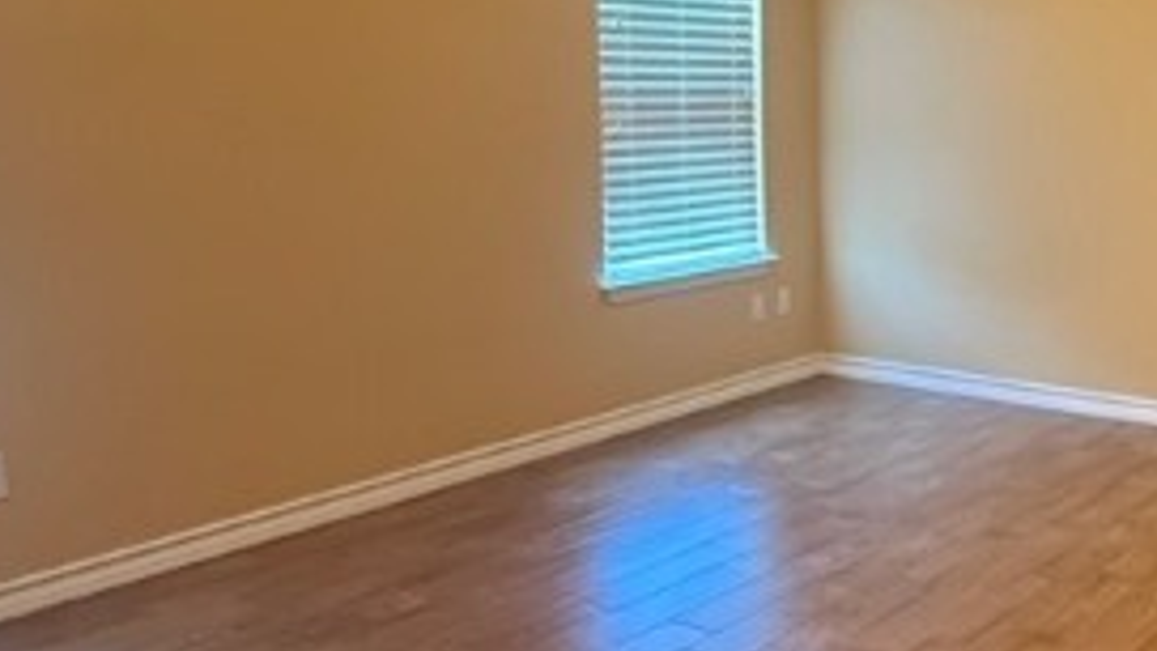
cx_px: 961
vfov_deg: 27.6
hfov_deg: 44.5
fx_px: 1319
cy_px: 247
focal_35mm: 43
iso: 640
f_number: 2.2
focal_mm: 2.22
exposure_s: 1/60
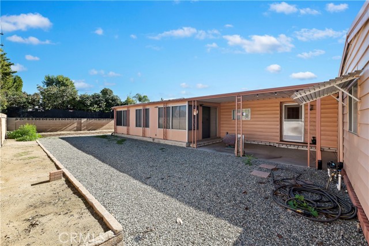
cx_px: 184
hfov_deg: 104.3
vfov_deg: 81.1
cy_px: 123
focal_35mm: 14
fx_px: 143
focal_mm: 14
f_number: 16
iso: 500
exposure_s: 1/200
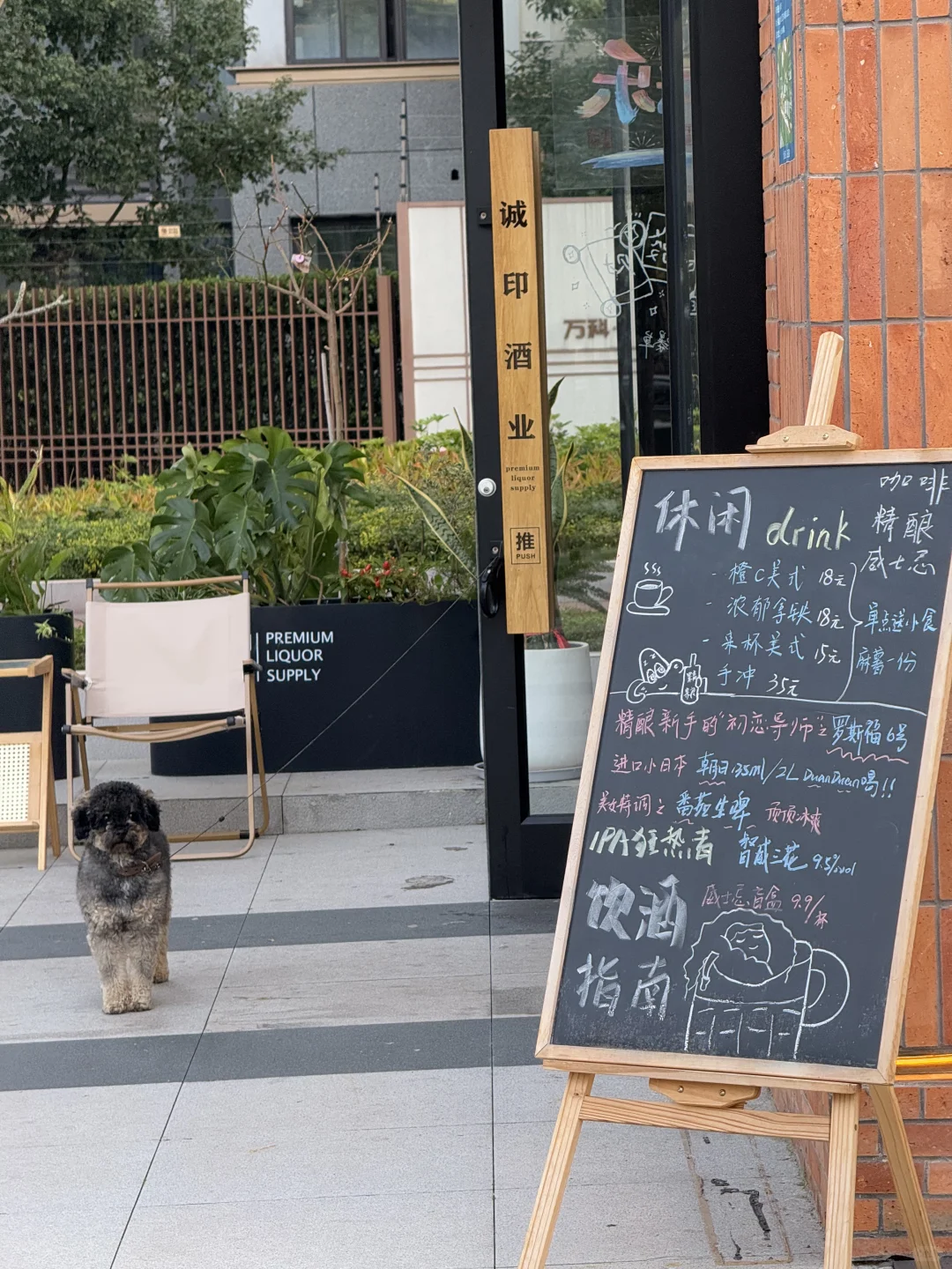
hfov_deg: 12.3
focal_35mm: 120
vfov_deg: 16.4
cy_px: 634
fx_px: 4400
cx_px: 476
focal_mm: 15.66
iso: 125
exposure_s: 1/99
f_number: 2.8
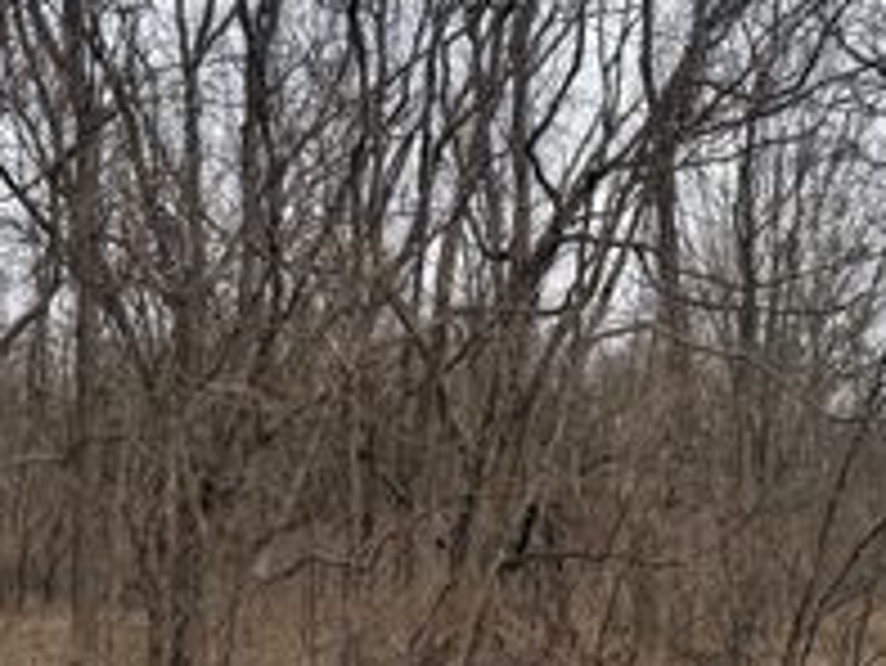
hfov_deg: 31.5
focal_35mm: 61
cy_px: 385
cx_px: 576
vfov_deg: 24.0
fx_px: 1562
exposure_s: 1/2907
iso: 80
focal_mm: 6.76
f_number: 1.78
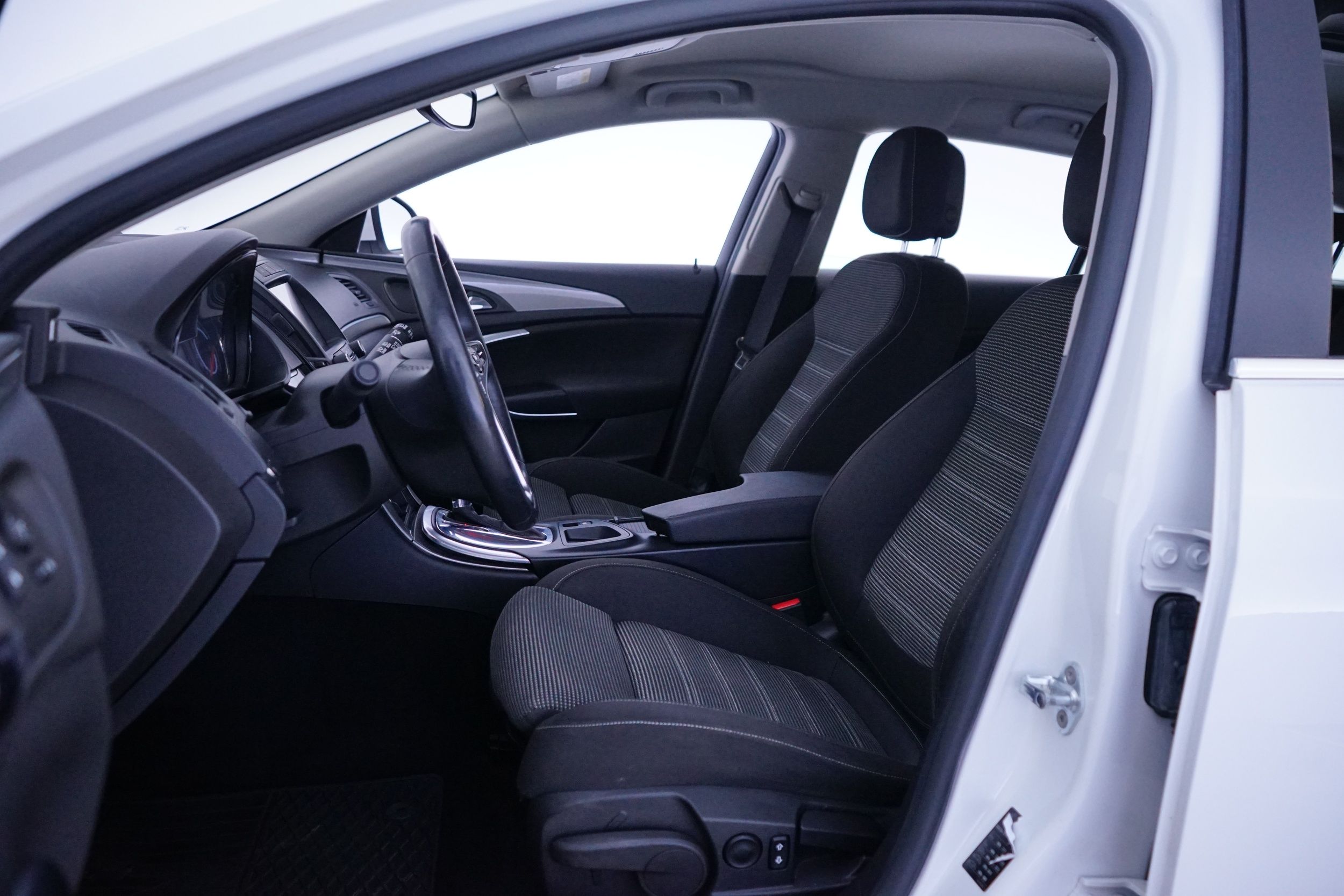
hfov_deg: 65.5
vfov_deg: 46.4
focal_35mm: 28
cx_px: 672
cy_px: 448
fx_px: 1045
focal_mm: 28
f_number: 3.5
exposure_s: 1/60
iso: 2500
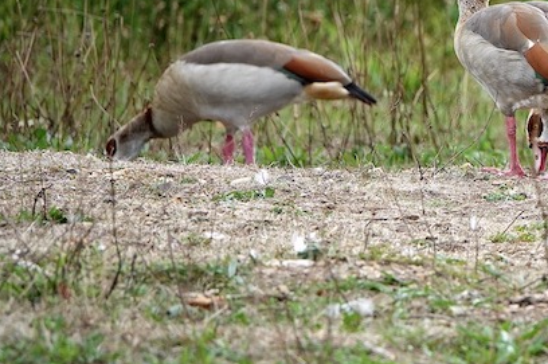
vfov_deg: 1.2
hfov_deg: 1.9
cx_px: 499
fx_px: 16800
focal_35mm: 1105
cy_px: 31
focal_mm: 220
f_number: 4
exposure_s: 1/250
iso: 125
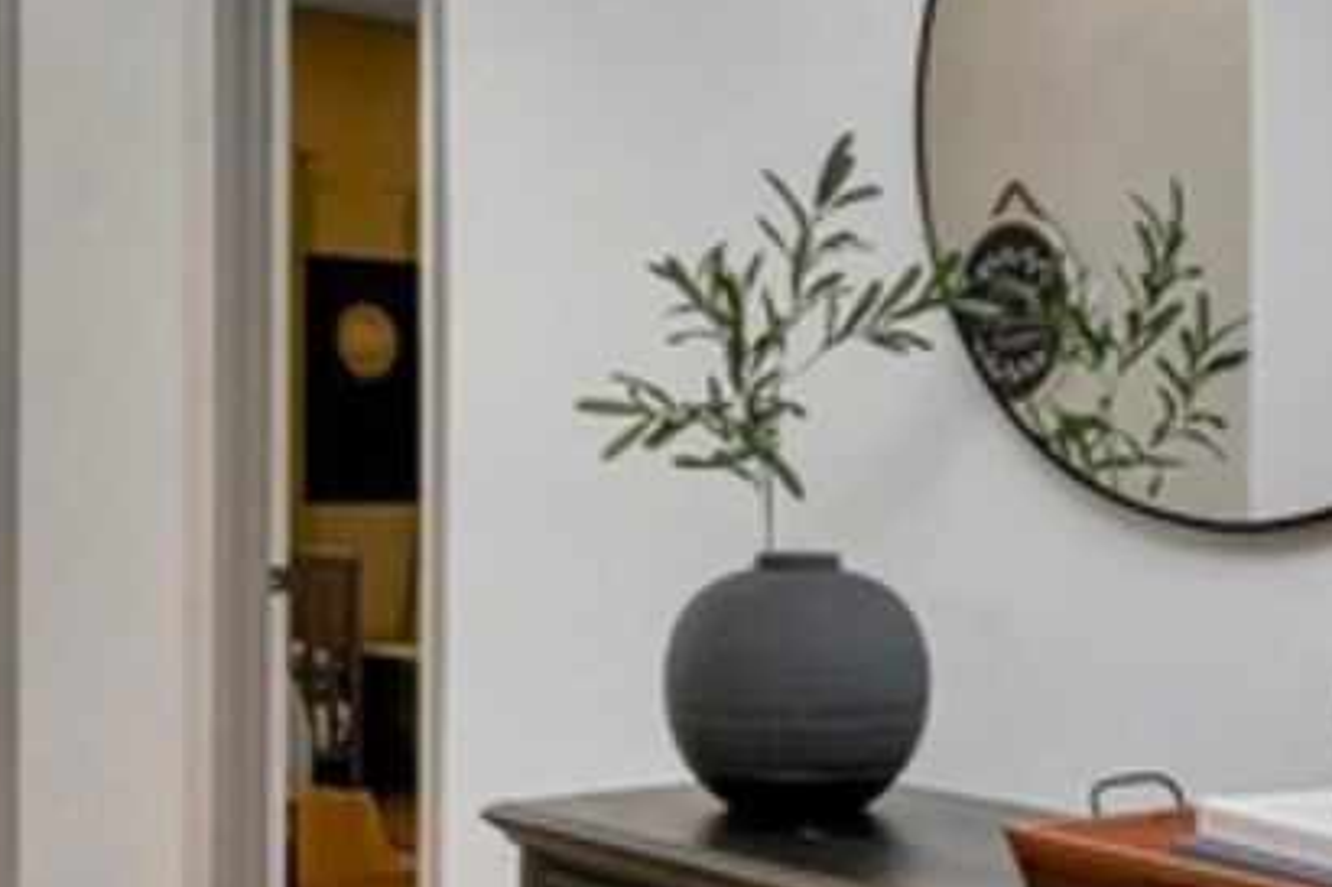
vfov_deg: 26.1
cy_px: 517
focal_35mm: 52
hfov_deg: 38.5
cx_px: 728
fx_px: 1907
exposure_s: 1/40
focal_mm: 11
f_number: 14
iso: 1000
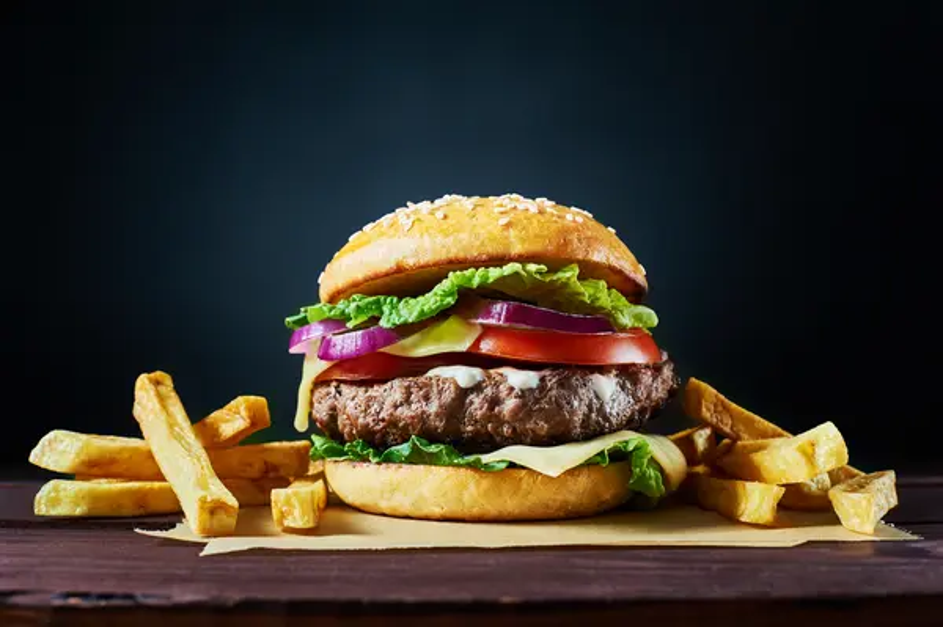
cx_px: 472
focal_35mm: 50
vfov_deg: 26.9
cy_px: 314
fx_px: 1309
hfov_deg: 39.6
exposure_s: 1/125
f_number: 10
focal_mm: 50
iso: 200
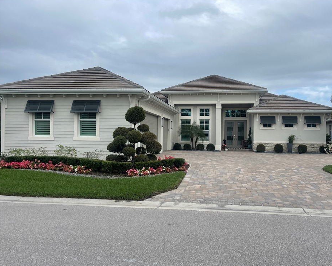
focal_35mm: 27
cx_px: 182
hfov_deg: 63.9
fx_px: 265
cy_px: 137
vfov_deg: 53.2
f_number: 1.6
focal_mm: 5.1
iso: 32
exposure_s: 1/3448
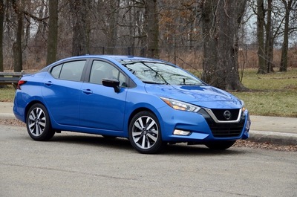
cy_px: 98
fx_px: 865
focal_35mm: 105
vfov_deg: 13.0
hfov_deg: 19.5
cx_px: 148
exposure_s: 1/640
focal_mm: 70
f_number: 6.3
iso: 800
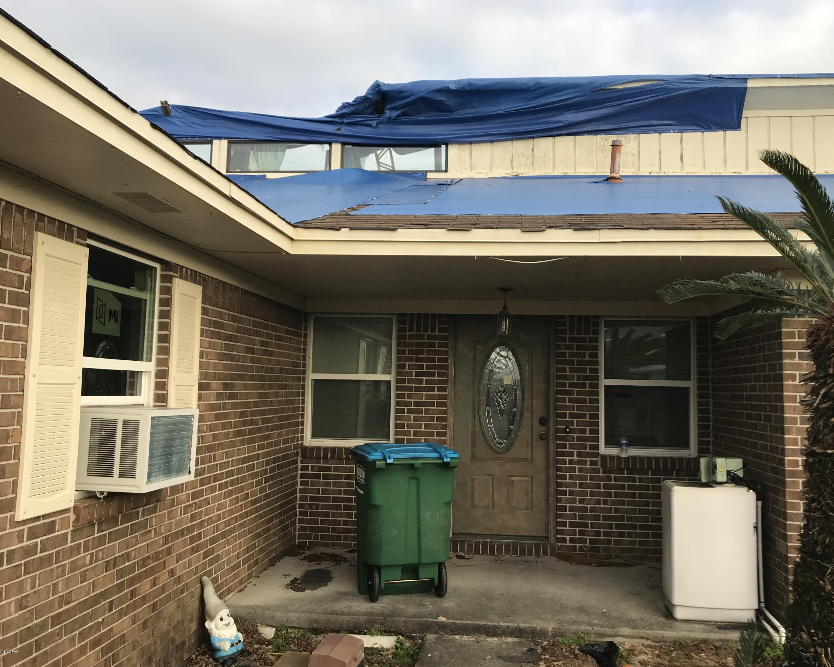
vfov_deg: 48.5
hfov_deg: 58.7
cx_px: 452
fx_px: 740
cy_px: 330
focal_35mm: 30
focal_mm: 3.99
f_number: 1.8
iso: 20
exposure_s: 1/454
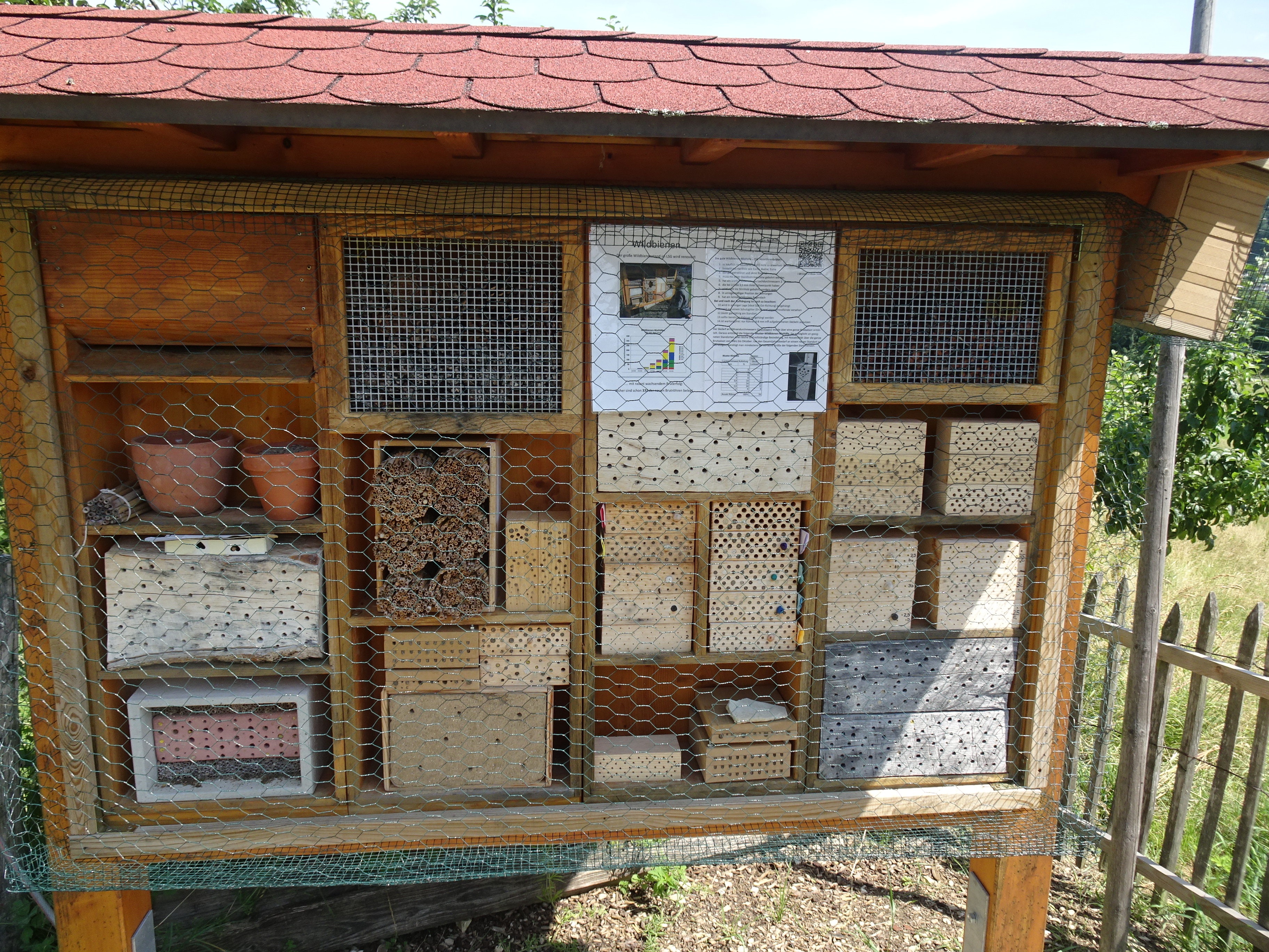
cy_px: 476
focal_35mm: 24
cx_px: 634
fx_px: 880
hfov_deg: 71.6
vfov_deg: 56.8
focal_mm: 4.12
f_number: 3.5
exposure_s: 1/320
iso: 80
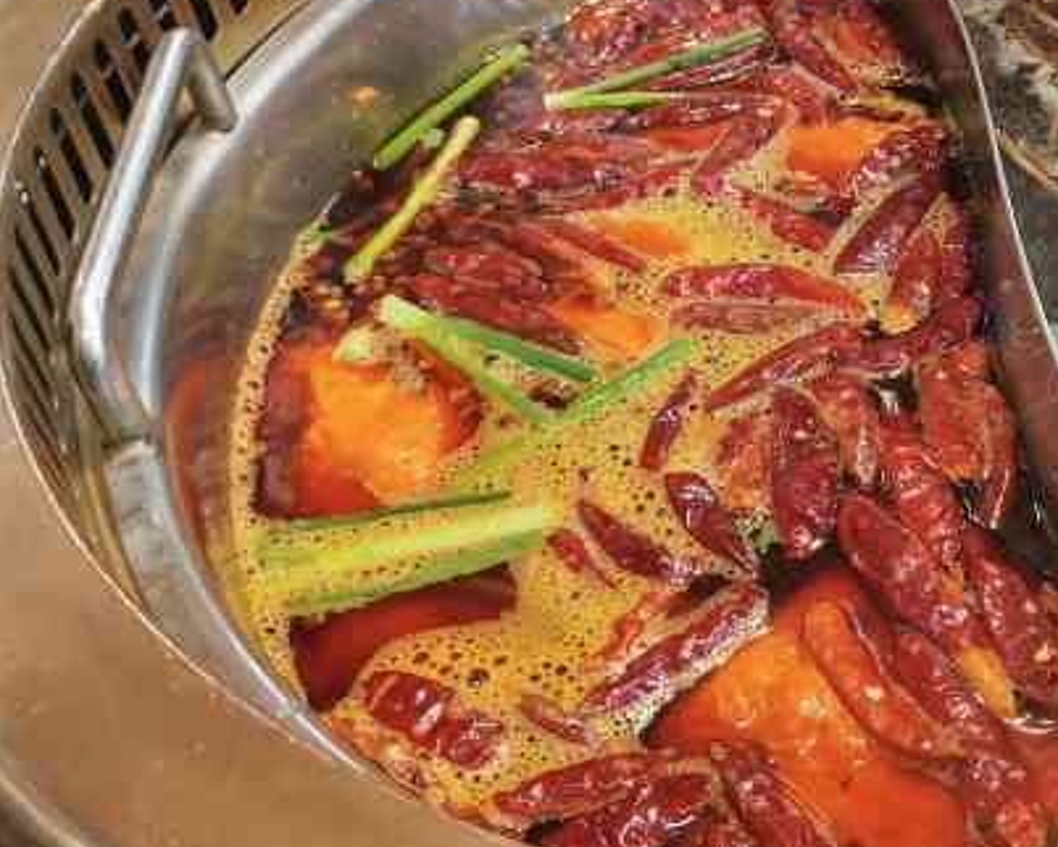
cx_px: 916
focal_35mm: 51
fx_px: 1598
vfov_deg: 29.7
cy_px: 356
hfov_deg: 34.9
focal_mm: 3.95
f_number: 1.8
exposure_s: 1/33.3
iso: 696
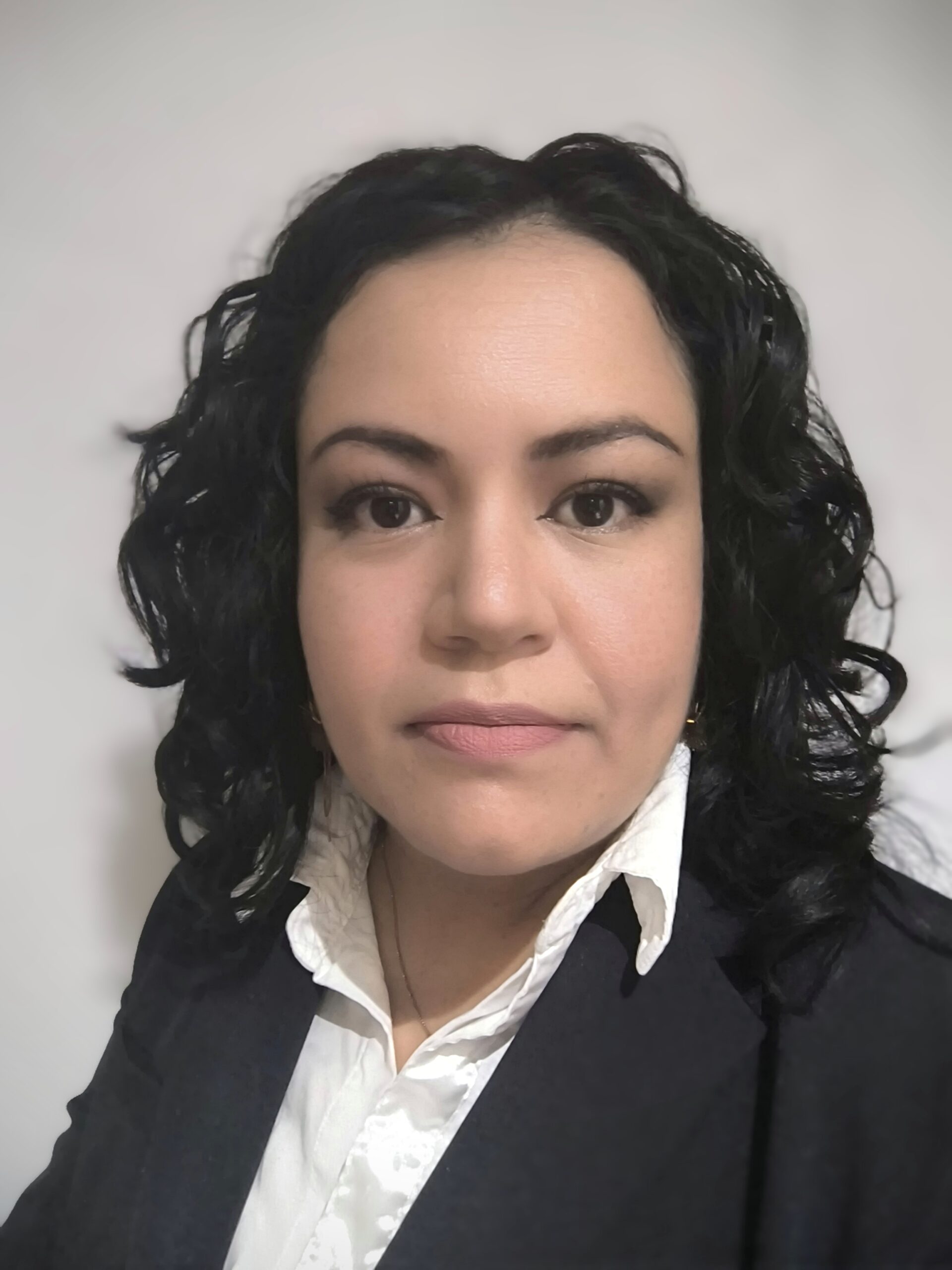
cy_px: 635
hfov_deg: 56.8
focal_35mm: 24
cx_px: 476
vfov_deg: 71.6
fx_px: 880
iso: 320
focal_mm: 3.26
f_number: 2.45
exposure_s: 1/24
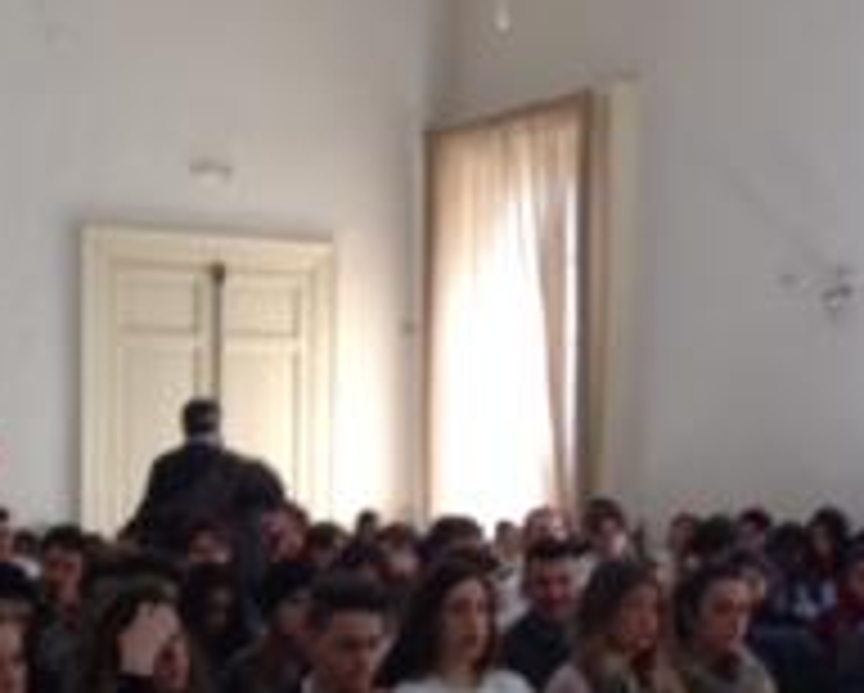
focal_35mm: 89
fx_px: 2278
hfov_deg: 21.5
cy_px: 542
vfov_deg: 17.2
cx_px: 378
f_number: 2.4
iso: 50
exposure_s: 1/24
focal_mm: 4.28
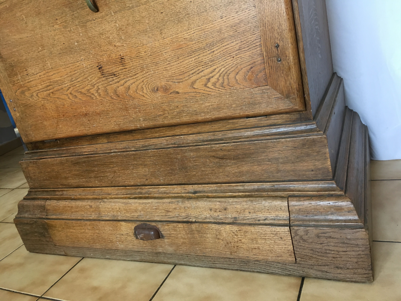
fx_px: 336
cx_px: 200
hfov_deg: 61.7
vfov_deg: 48.2
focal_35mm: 29
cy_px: 150
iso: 125
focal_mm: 4.15
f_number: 2.2
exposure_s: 1/33
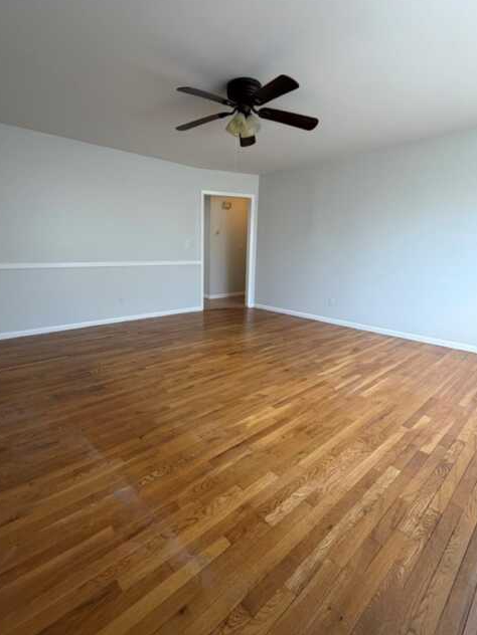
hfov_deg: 74.7
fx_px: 312
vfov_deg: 91.0
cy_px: 331
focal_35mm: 17
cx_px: 226
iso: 250
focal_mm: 2.22
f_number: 2.2
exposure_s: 1/121
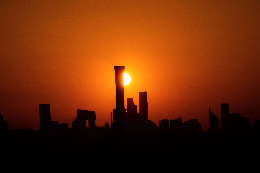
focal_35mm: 200
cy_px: 86
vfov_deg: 6.9
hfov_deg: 10.3
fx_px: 1444
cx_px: 130
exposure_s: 1/1600
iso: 200
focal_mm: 200
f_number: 18
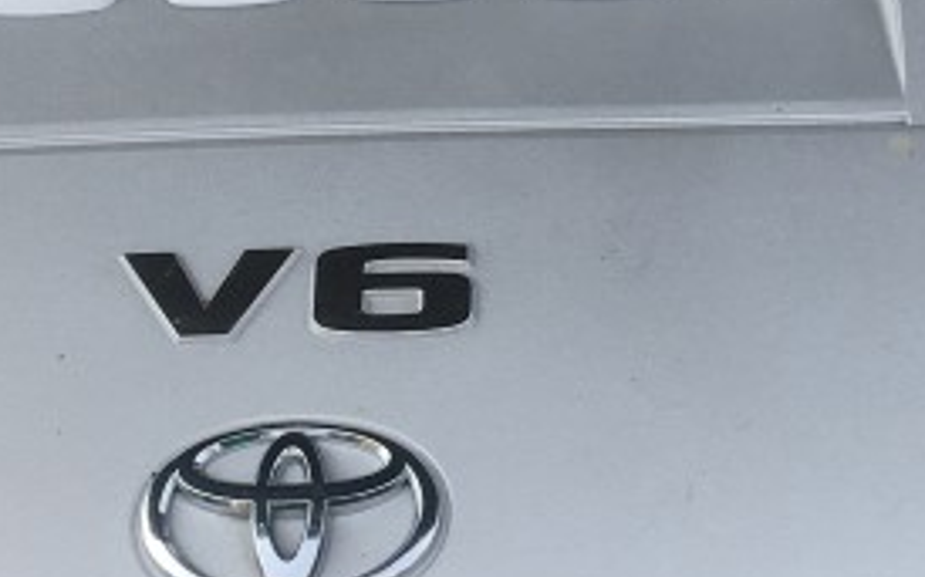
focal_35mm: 115
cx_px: 628
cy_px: 246
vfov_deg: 11.4
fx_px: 2898
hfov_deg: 18.1
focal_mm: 4.15
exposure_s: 1/712
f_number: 2.2
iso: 25
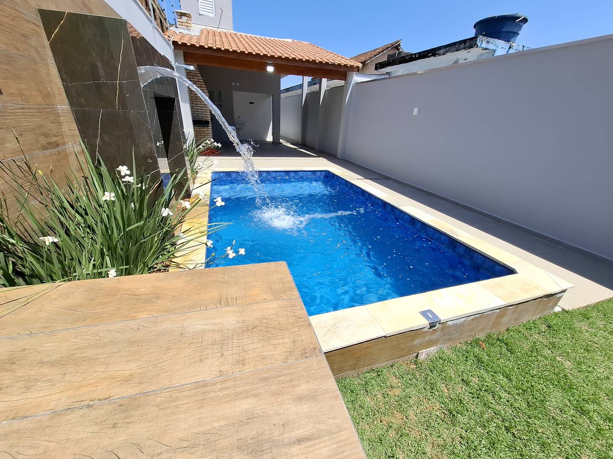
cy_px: 230
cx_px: 306
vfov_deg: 89.9
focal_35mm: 13
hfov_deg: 106.2
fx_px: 230
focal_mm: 1.74
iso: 40
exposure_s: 1/987
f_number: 2.2
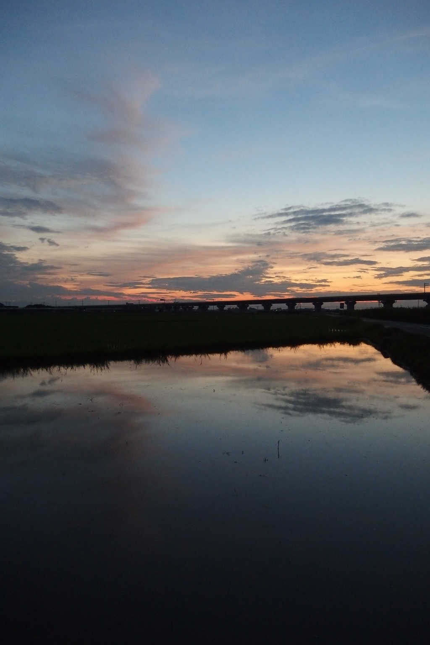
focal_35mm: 26
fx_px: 466
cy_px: 322
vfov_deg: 69.4
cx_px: 215
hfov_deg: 49.6
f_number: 1.8
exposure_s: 1/30
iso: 500
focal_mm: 4.7
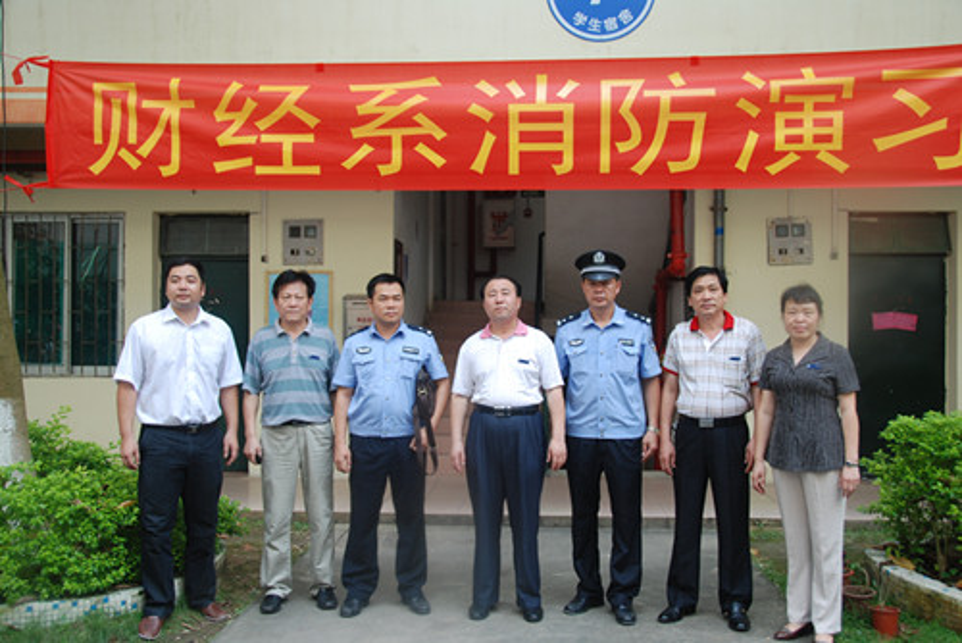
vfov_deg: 36.9
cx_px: 481
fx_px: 963
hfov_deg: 53.1
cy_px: 322
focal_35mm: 36
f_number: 5
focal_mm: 24
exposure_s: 1/100
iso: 200
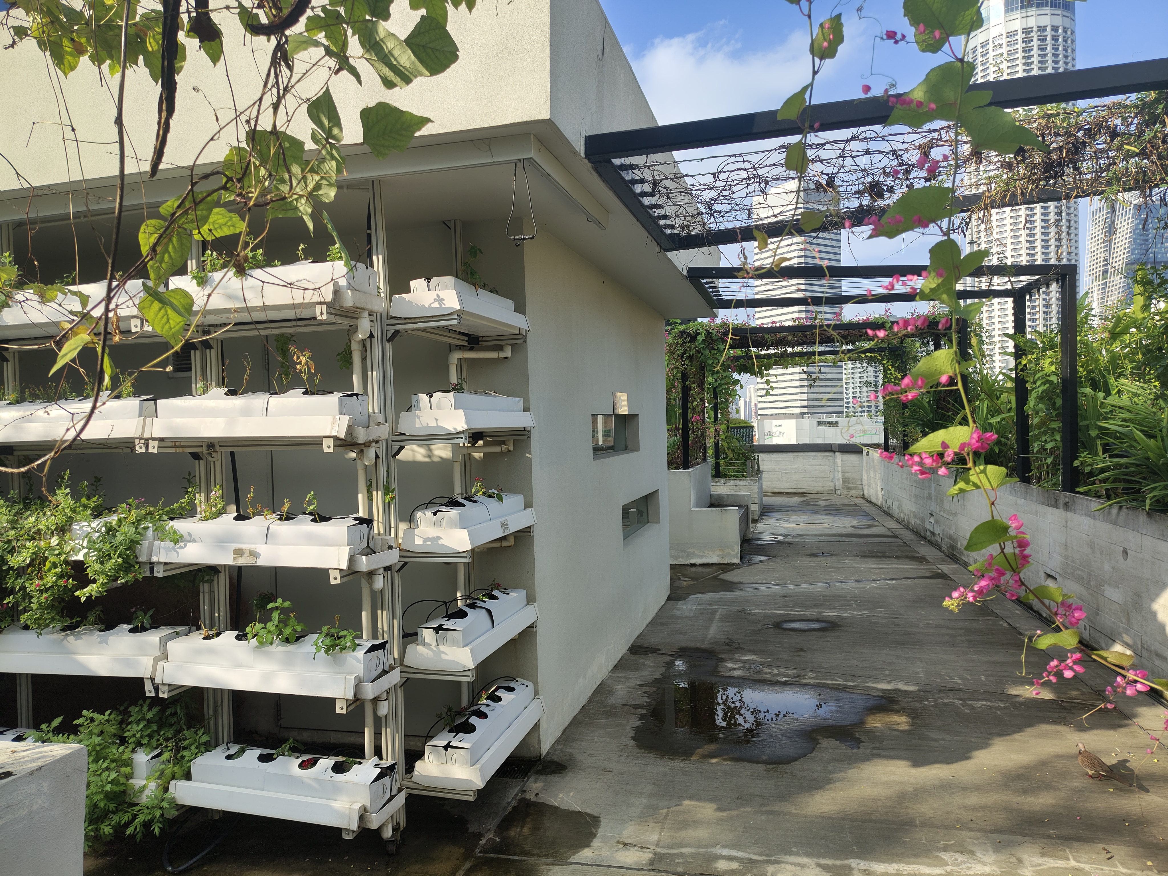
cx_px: 584
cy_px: 438
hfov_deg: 71.6
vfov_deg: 56.8
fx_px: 810
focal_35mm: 24
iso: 100
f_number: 1.8
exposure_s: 1/705
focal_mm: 5.56
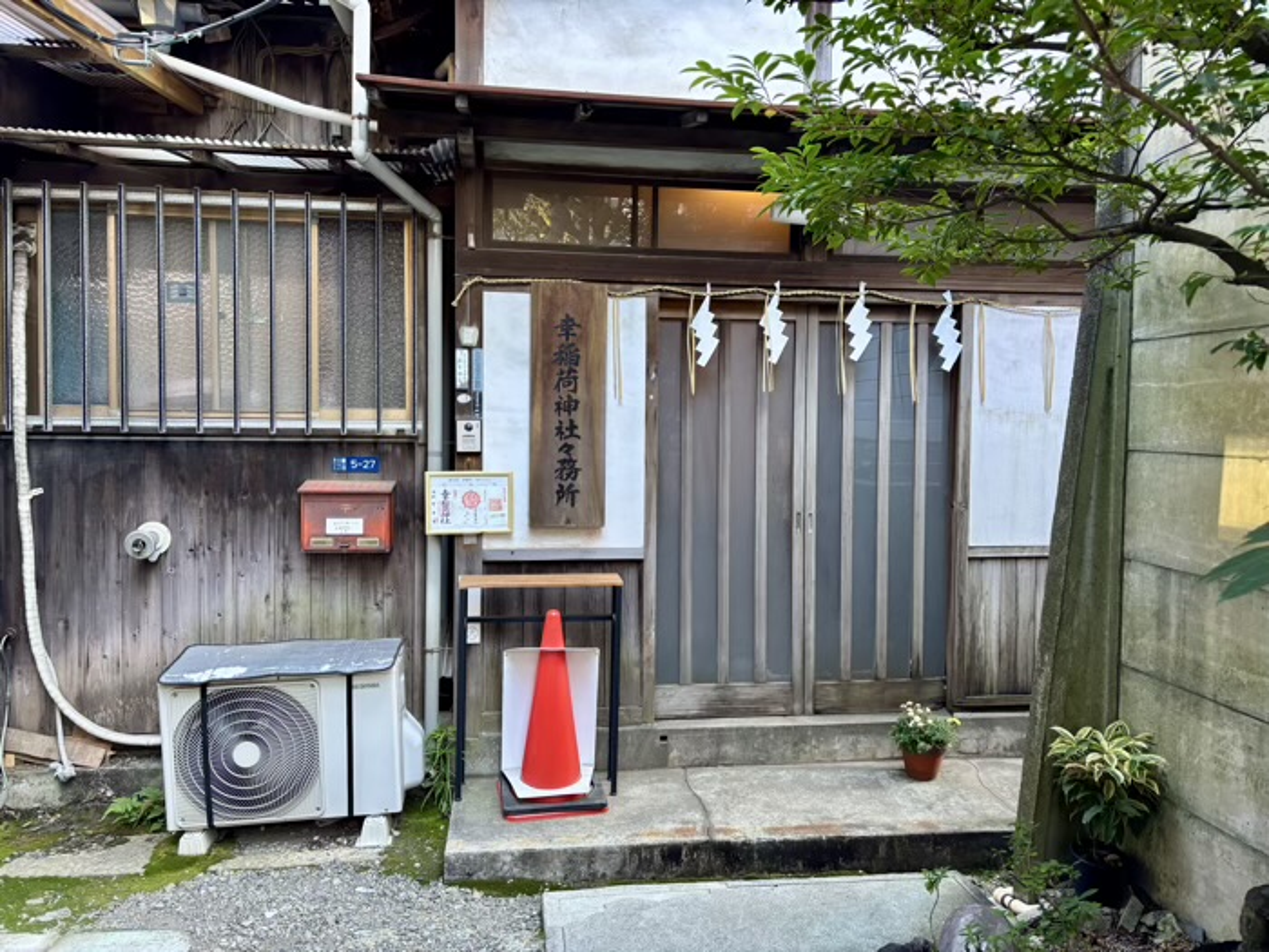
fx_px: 953
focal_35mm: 26
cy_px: 476
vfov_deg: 53.1
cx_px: 634
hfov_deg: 67.3
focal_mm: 5.96
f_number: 1.6
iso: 125
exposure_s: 1/62
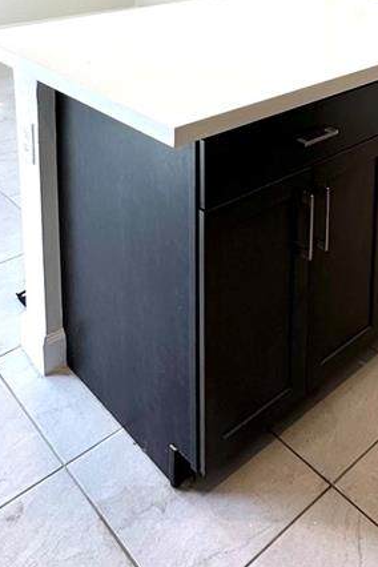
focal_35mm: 41
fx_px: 646
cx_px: 200
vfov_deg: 40.7
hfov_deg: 32.6
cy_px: -16
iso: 50
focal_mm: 2.22
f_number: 2.2
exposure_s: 1/120
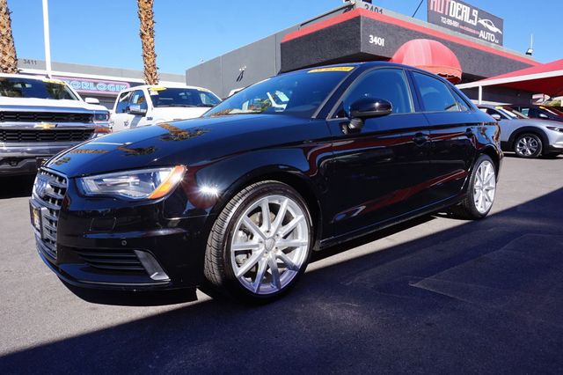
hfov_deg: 73.8
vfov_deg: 53.1
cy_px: 188
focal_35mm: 24
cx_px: 282
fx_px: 375
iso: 100
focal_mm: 16
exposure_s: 1/80
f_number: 11
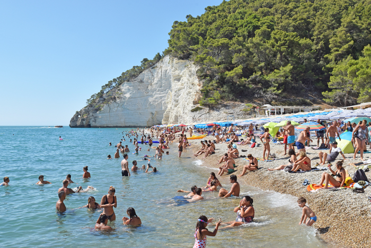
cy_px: 124
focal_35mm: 36
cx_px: 186
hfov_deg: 53.1
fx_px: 371
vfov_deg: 36.9
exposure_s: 1/200
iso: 200
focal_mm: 24
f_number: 14
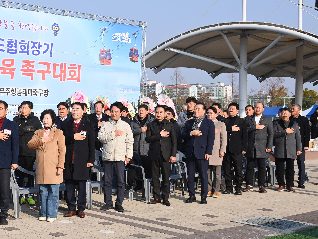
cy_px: 133
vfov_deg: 22.6
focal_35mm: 65
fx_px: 597
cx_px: 29
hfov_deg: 28.6
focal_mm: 32
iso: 400
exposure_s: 1/800
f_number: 9
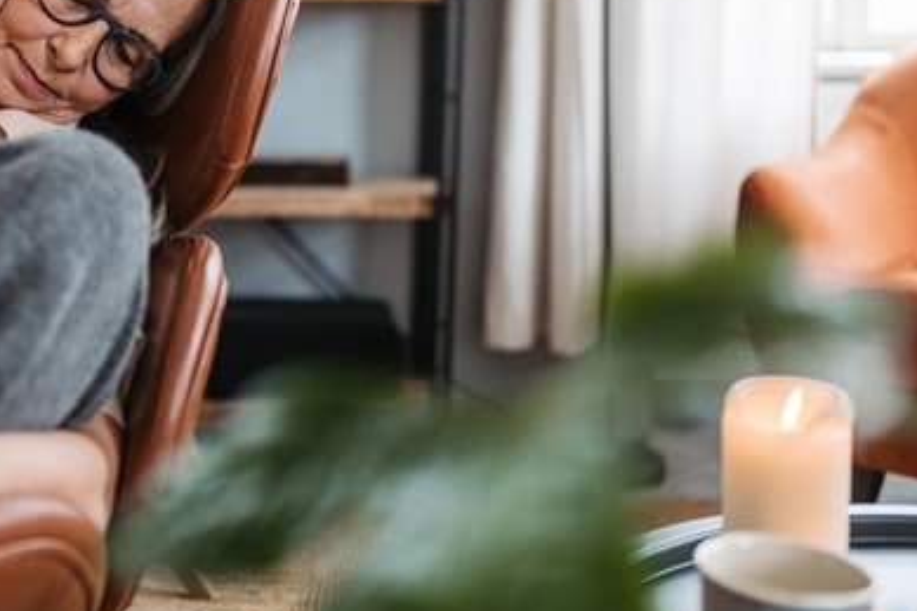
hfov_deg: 36.1
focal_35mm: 54
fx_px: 1375
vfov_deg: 24.8
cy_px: 172
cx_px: 236
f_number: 1.6
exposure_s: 1/500
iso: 640
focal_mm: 35
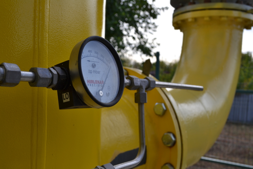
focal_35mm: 39
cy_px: 84
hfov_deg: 49.6
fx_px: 274
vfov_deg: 34.2
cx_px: 126
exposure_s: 1/125
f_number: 8
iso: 100
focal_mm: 26
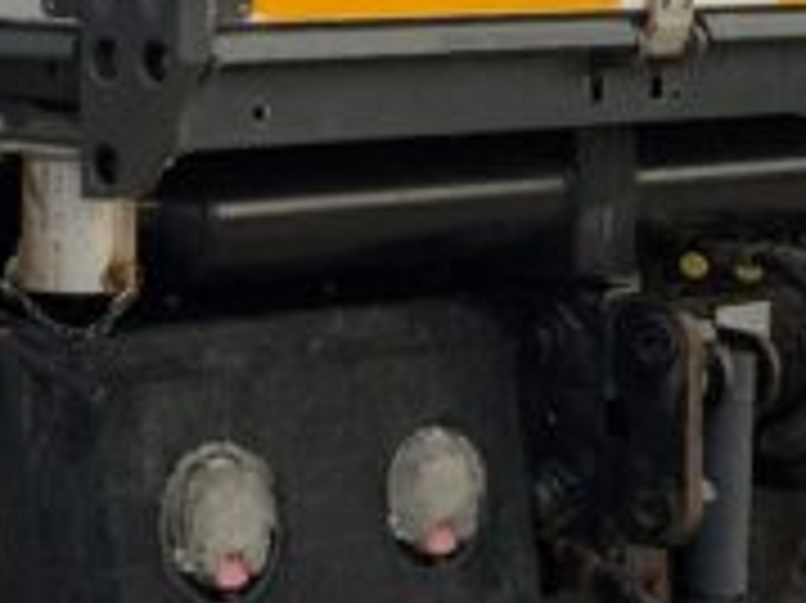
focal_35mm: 166
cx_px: 18
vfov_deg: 8.9
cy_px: 184
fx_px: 3863
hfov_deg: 11.8
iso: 20
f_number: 1.8
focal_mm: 3
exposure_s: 1/122
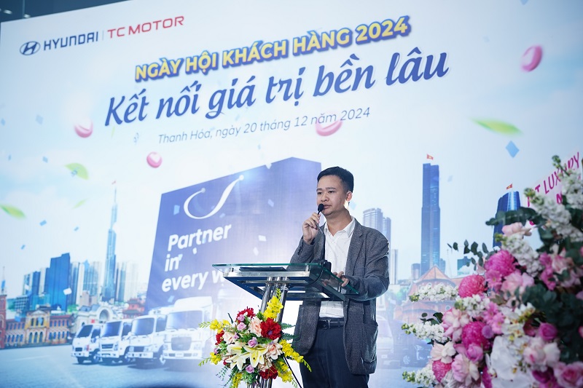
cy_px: 194
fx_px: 988
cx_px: 292
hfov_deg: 32.9
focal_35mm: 61
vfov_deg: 22.3
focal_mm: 61
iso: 250
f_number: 2.8
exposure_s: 1/160
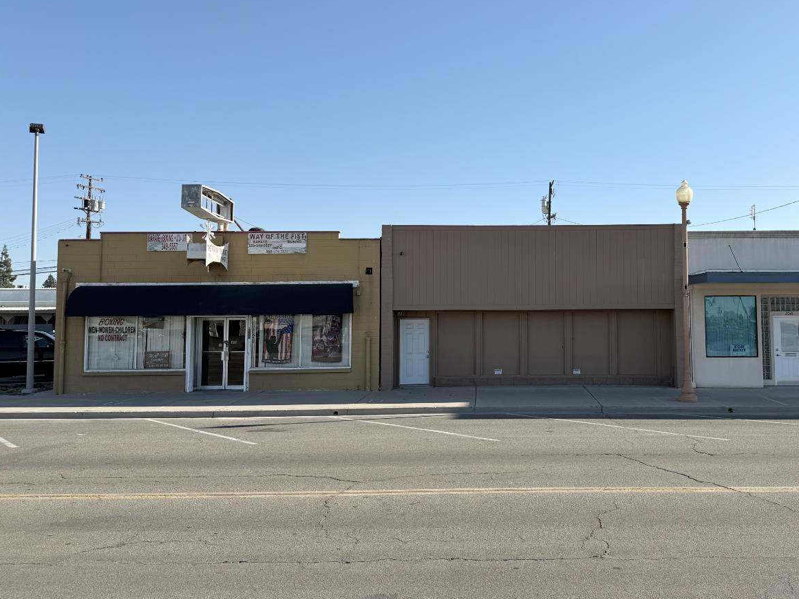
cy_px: 278
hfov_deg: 57.4
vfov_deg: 45.4
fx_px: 716
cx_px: 513
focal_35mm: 31
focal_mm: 6.76
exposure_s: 1/4167
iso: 80
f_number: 1.78
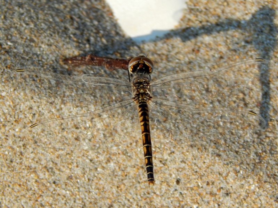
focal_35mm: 209
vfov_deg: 7.1
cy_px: 104
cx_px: 139
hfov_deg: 9.5
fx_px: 1678
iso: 125
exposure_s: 1/800
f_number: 5.4
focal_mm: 37.1
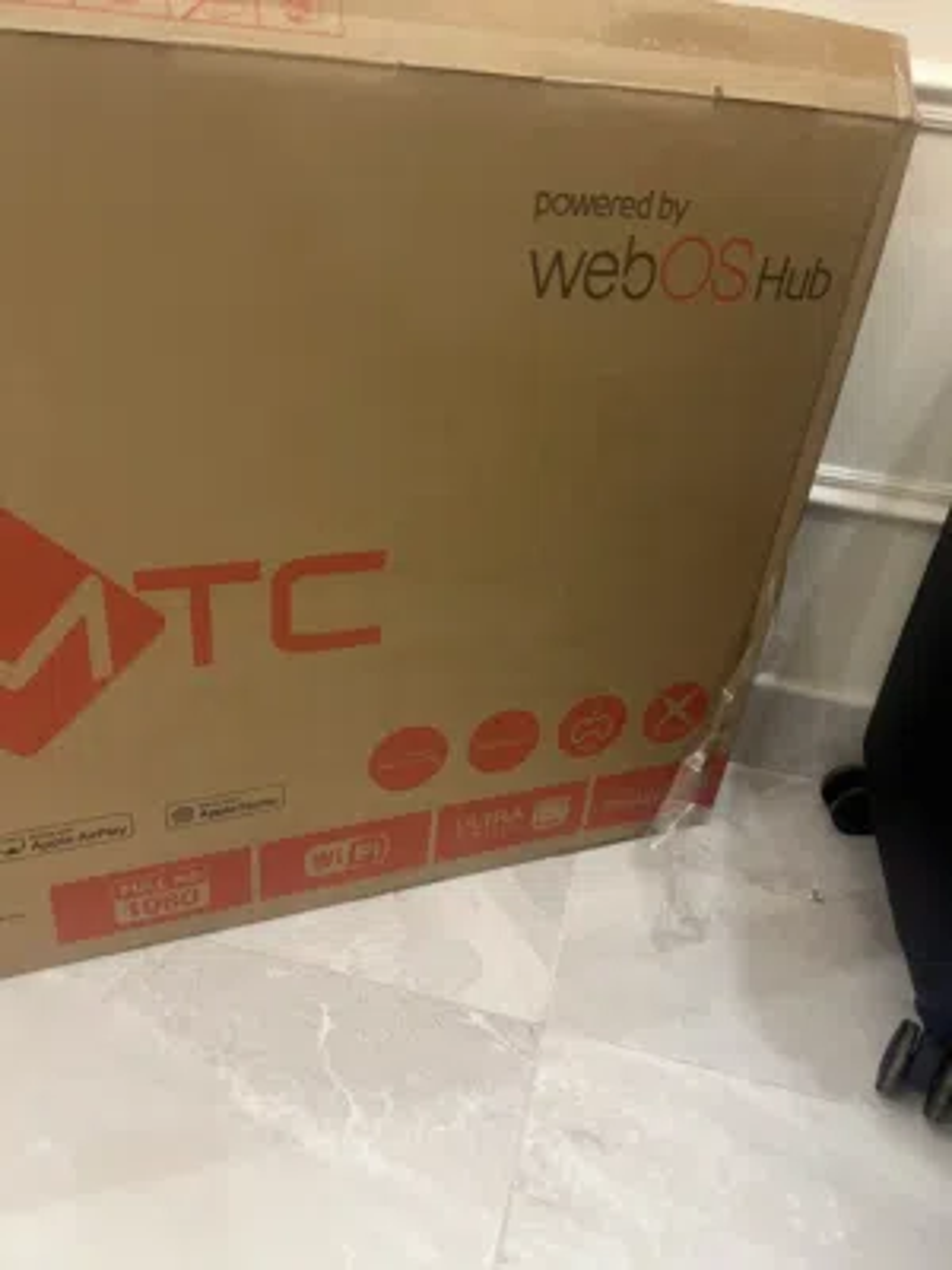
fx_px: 953
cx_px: 476
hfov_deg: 53.1
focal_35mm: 26
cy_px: 635
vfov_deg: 67.3
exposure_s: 1/60
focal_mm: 5.1
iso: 320
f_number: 1.6
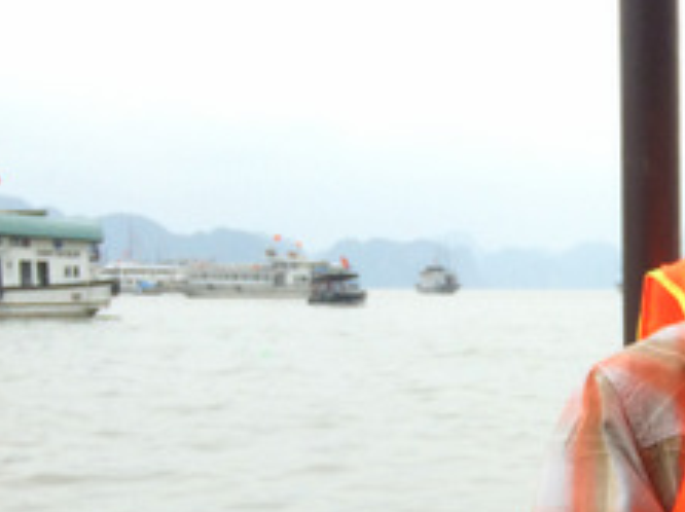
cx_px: 1043
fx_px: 1819
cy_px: 552
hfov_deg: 18.7
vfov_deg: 15.6
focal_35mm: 92
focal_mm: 4.12
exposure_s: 1/1053
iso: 32
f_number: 2.2
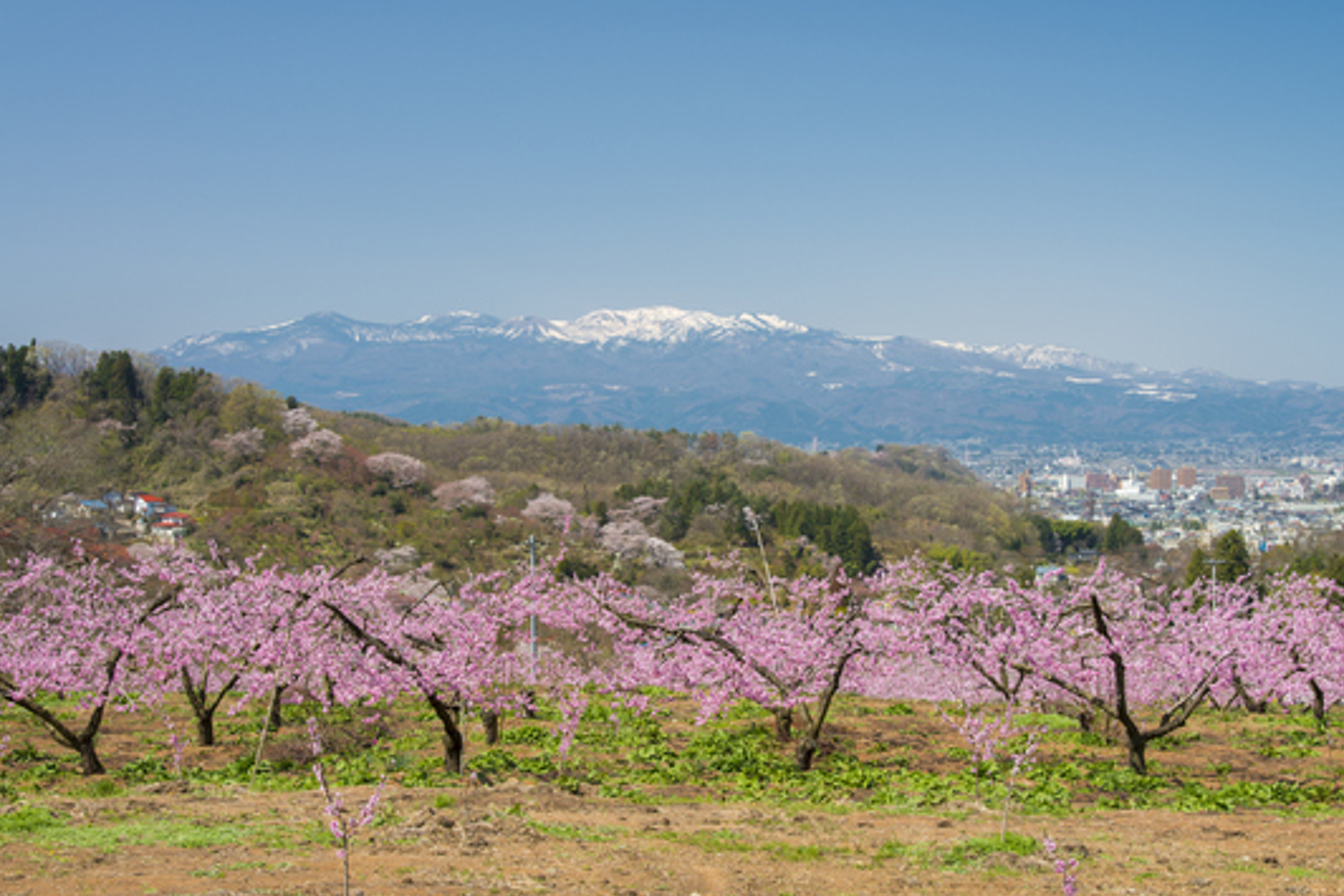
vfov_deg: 27.5
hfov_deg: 40.3
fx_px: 1830
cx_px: 707
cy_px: 430
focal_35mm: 49
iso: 100
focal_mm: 44
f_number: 10
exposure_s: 1/50
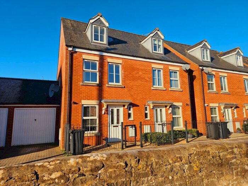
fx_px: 165
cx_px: 124
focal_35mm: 23
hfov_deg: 73.9
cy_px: 93
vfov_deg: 58.9
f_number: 1.8
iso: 50
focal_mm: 5.4
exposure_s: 1/1220
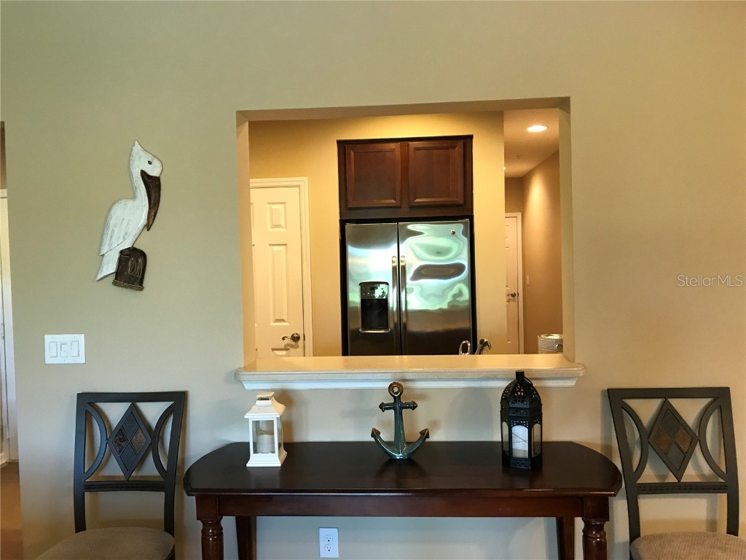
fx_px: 603
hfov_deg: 63.4
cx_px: 373
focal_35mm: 28
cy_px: 280
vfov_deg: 49.7
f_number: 1.8
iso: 50
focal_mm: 3.99
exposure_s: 1/15
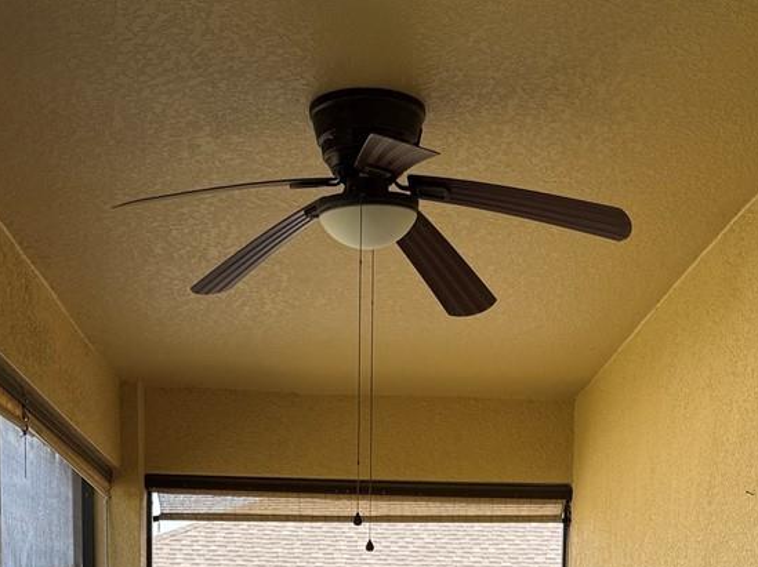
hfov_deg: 27.8
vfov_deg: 18.8
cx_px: 391
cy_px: 818
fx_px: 1532
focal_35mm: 70
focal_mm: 6.76
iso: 80
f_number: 1.78
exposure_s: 1/539
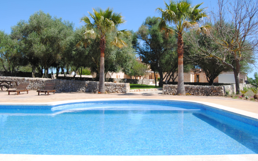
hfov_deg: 56.7
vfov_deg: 37.3
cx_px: 128
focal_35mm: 34
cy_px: 78
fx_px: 239
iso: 100
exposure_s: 1/200
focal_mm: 22
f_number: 7.1
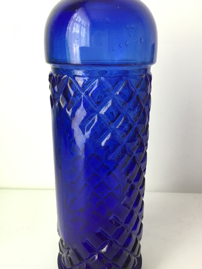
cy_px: 134
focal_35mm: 31
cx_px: 101
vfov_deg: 58.4
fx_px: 241
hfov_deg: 45.4
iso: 200
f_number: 2.4
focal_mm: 3.3
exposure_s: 1/33
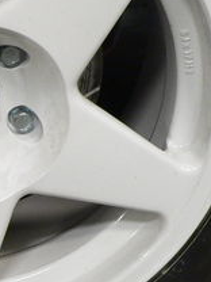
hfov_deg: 13.1
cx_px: -26
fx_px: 902
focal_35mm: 111
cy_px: 79
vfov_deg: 17.6
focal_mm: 6
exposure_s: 1/15
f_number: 2.8
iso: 200
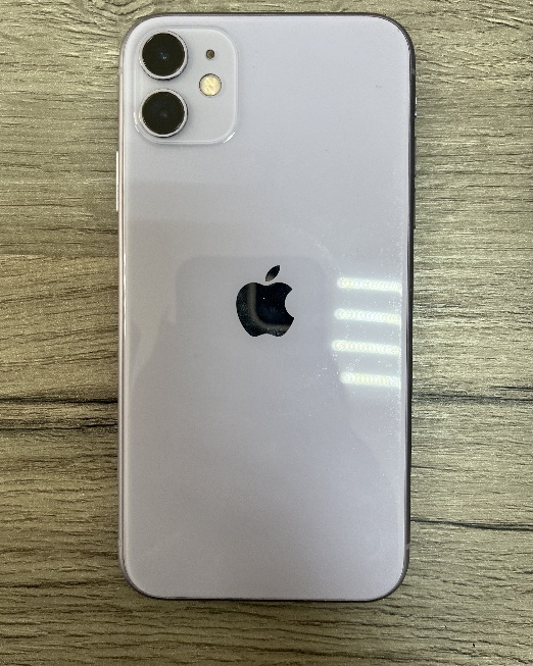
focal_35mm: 28
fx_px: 552
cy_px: 316
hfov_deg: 51.5
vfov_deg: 62.2
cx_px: 268
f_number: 1.6
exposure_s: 1/122
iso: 100
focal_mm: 5.1
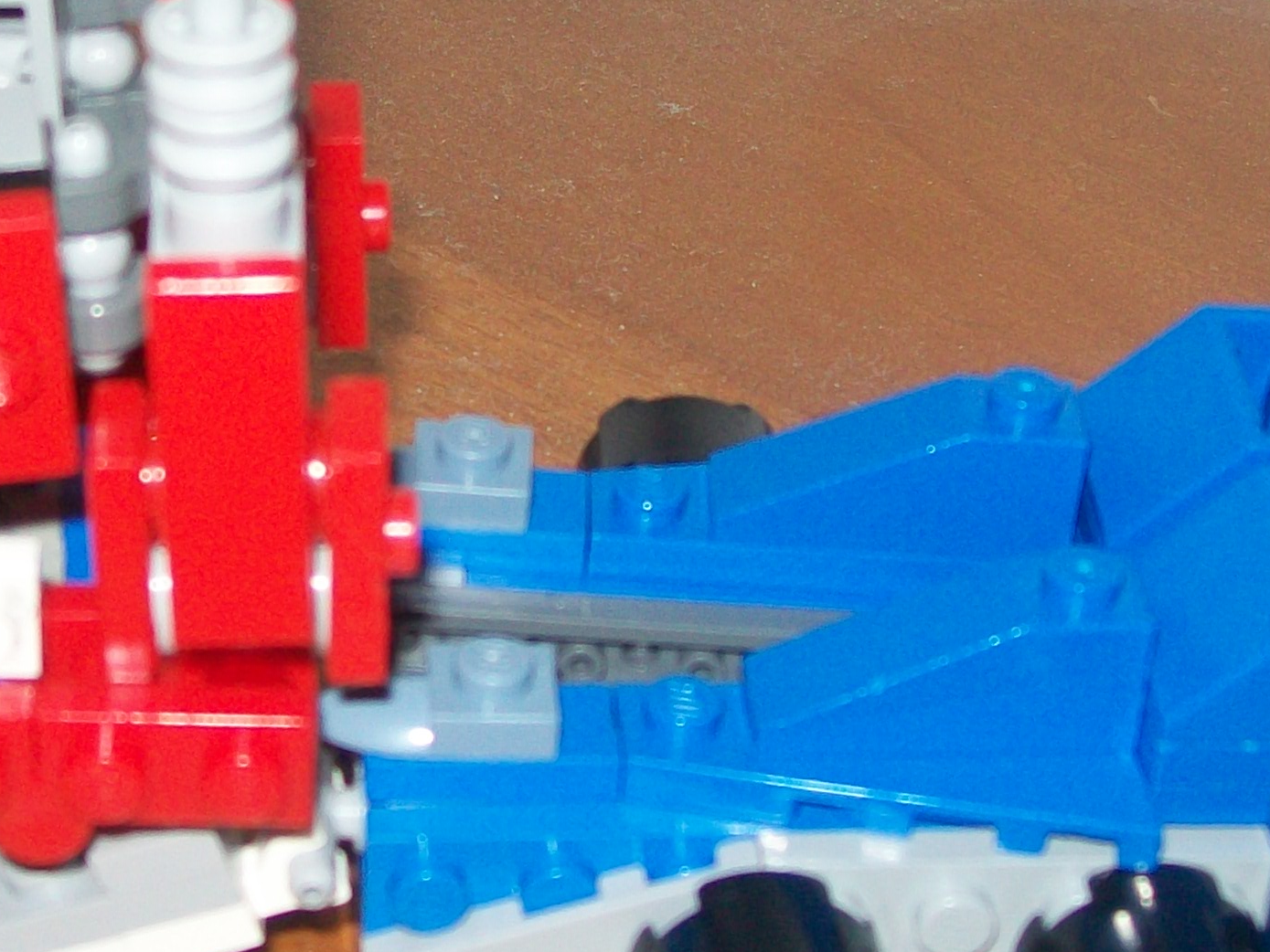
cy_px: 310
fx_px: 3302
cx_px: 405
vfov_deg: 16.4
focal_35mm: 90
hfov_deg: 21.7
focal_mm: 6
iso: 64
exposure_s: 1/60
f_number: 2.7
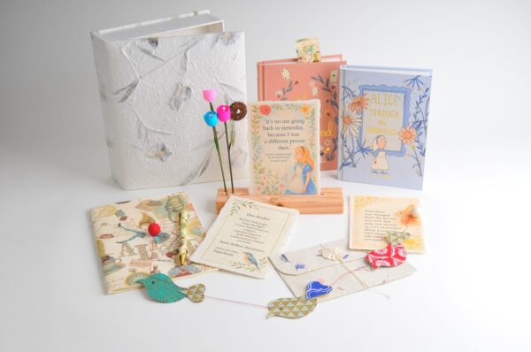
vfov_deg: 28.0
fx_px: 707
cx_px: 266
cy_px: 176
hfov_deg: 41.2
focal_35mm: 48
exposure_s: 1/200
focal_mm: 32
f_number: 8
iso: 250
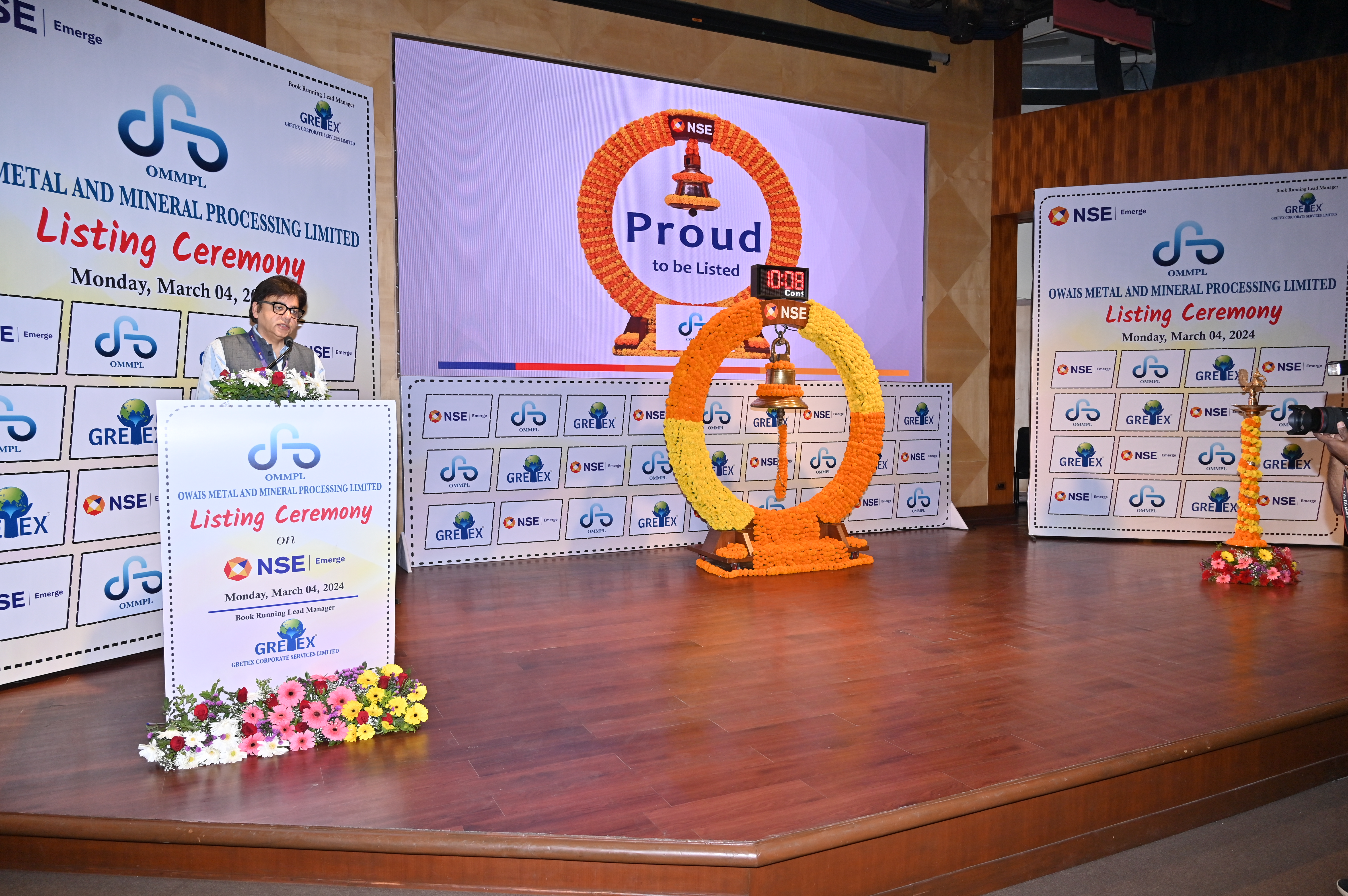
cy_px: 448
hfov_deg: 73.8
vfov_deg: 53.1
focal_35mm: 24
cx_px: 674
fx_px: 898
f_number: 5.6
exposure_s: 1/160
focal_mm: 24
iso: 400
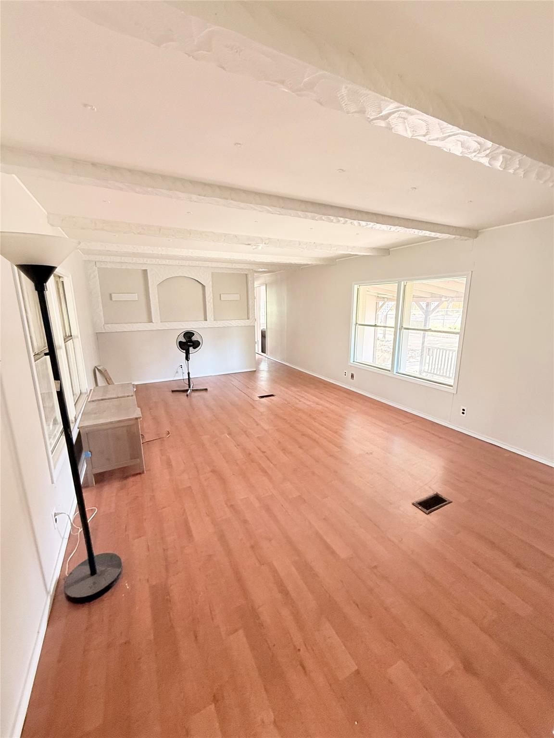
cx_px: 277
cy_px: 369
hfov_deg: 85.7
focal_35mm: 14
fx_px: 299
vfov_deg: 102.1
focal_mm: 2.22
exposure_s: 1/60
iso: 320
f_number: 2.2
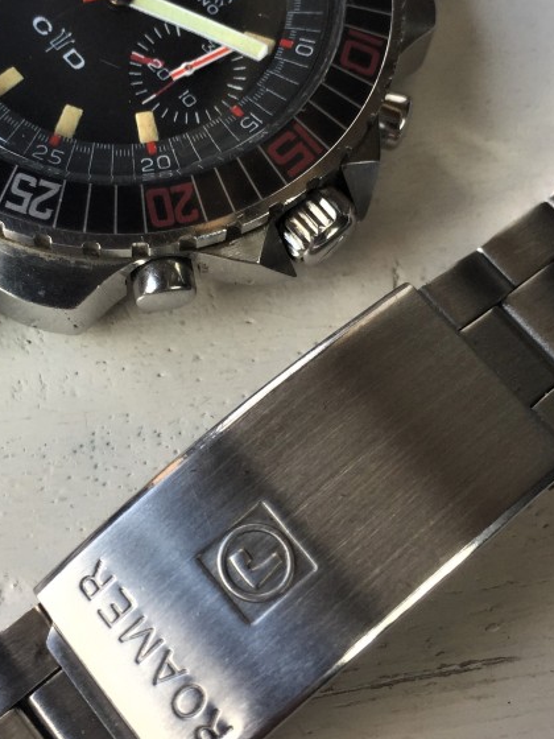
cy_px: 285
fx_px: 1131
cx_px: 202
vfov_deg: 36.0
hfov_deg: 27.4
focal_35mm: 53
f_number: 2.2
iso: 32
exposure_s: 1/173
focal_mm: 4.15
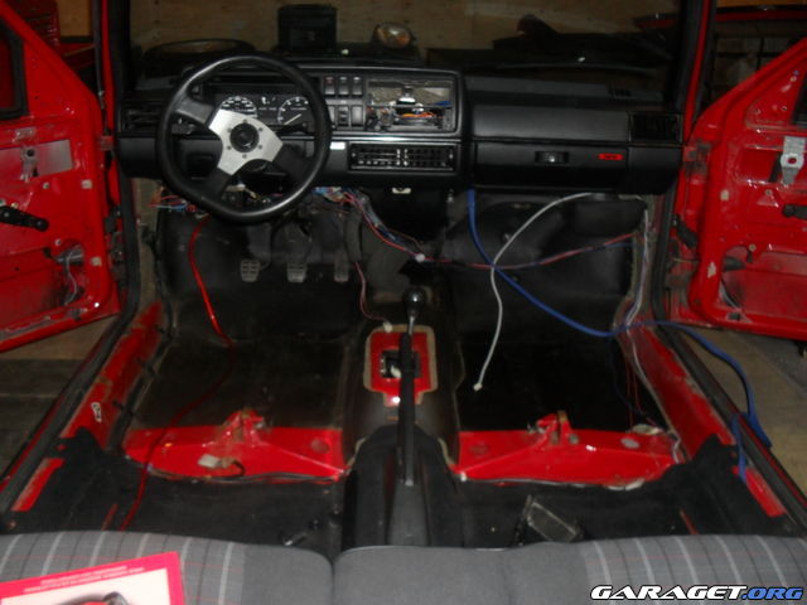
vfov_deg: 40.7
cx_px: 404
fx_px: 816
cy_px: 302
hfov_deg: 52.6
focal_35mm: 35
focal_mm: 6.3
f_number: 3.2
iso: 200
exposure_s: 1/45
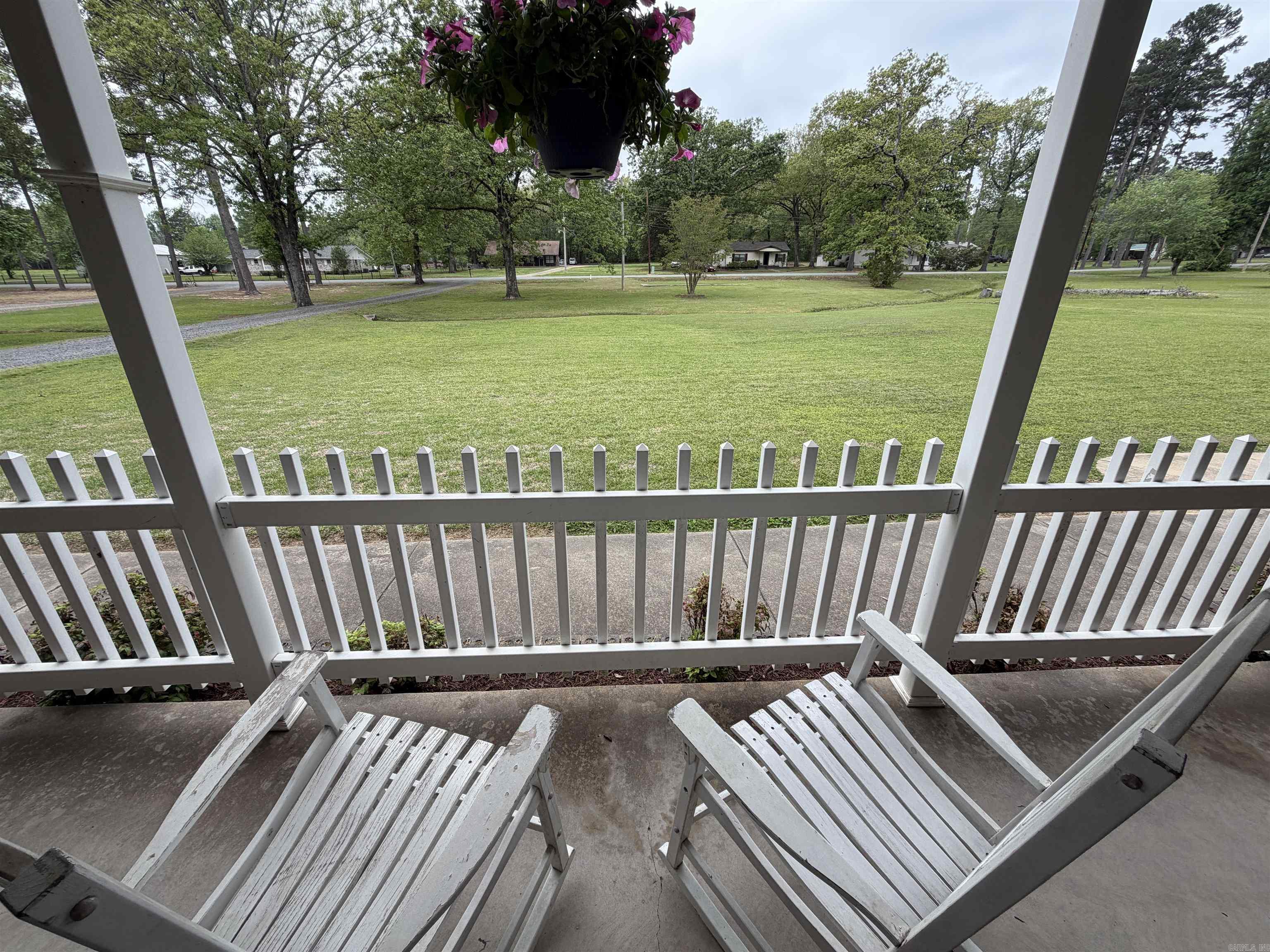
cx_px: 635
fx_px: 514
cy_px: 476
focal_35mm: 14
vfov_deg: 85.7
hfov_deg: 102.1
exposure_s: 1/230
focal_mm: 2.22
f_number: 2.2
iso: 40
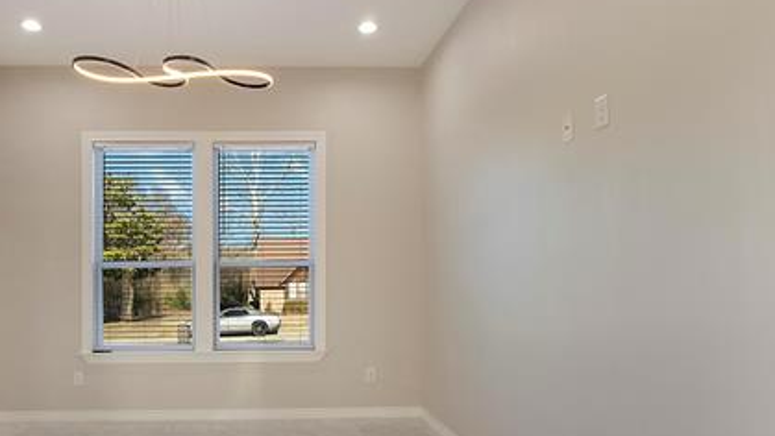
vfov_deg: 47.2
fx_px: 493
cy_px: 281
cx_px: 281
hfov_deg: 74.7
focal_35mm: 24
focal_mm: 10
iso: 100
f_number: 5.6
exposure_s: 1/200
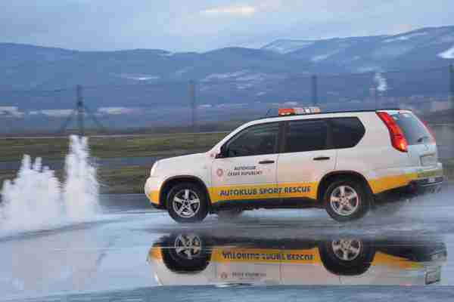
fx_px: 1513
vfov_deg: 11.4
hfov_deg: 17.1
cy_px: 151
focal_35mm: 120
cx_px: 227
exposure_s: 1/100
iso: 720
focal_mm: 80
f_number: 5.3
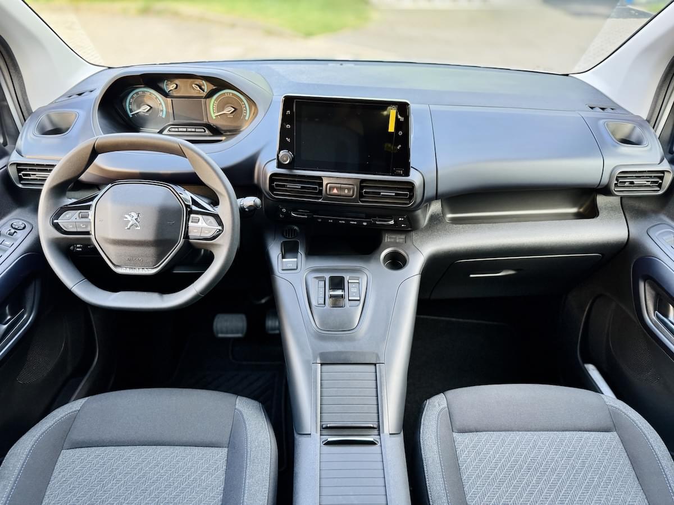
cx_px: 337
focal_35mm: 24
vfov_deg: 56.8
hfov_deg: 71.6
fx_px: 467
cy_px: 252
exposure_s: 1/60
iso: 250
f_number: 1.78
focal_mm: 6.76
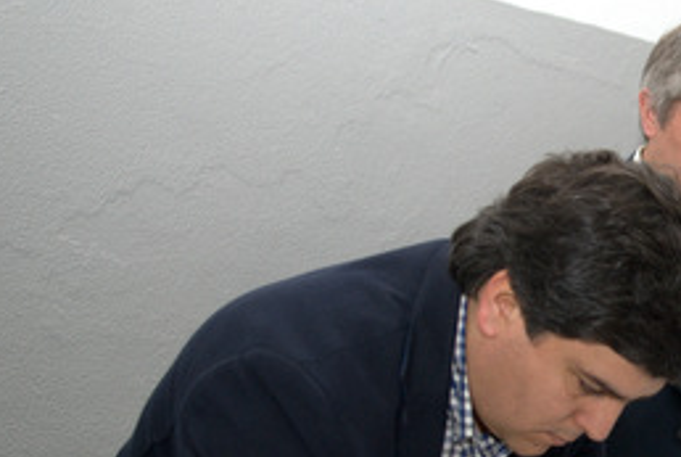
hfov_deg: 25.0
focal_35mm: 76
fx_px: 1440
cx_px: 726
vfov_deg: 17.6
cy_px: 458
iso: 400
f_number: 2.8
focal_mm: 22
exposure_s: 1/60
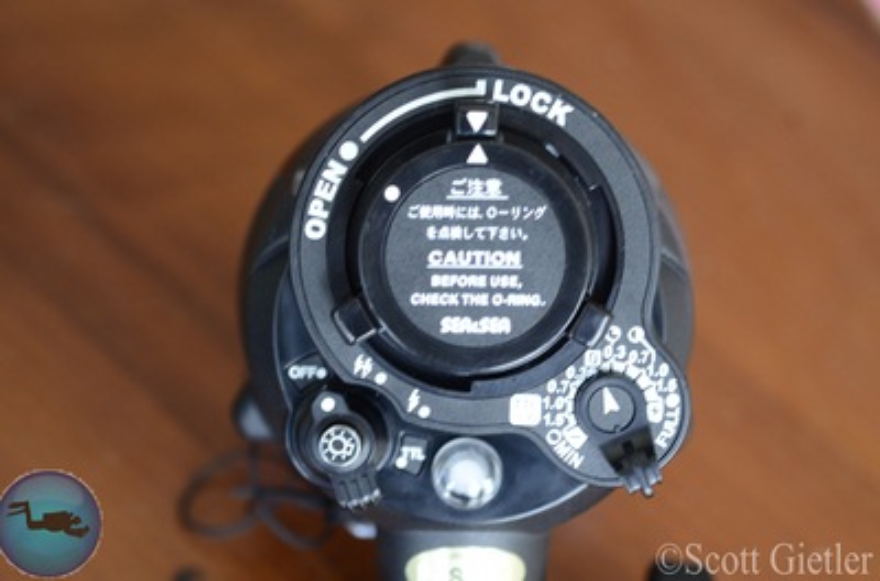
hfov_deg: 22.7
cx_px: 440
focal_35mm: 90
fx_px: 2193
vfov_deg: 15.1
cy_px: 290
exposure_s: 1/40
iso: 500
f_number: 5
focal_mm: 60
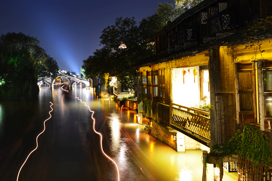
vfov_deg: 37.7
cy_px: 73
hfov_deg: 52.7
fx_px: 264
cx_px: 78
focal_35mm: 35
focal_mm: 24
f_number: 7.1
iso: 100
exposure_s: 30
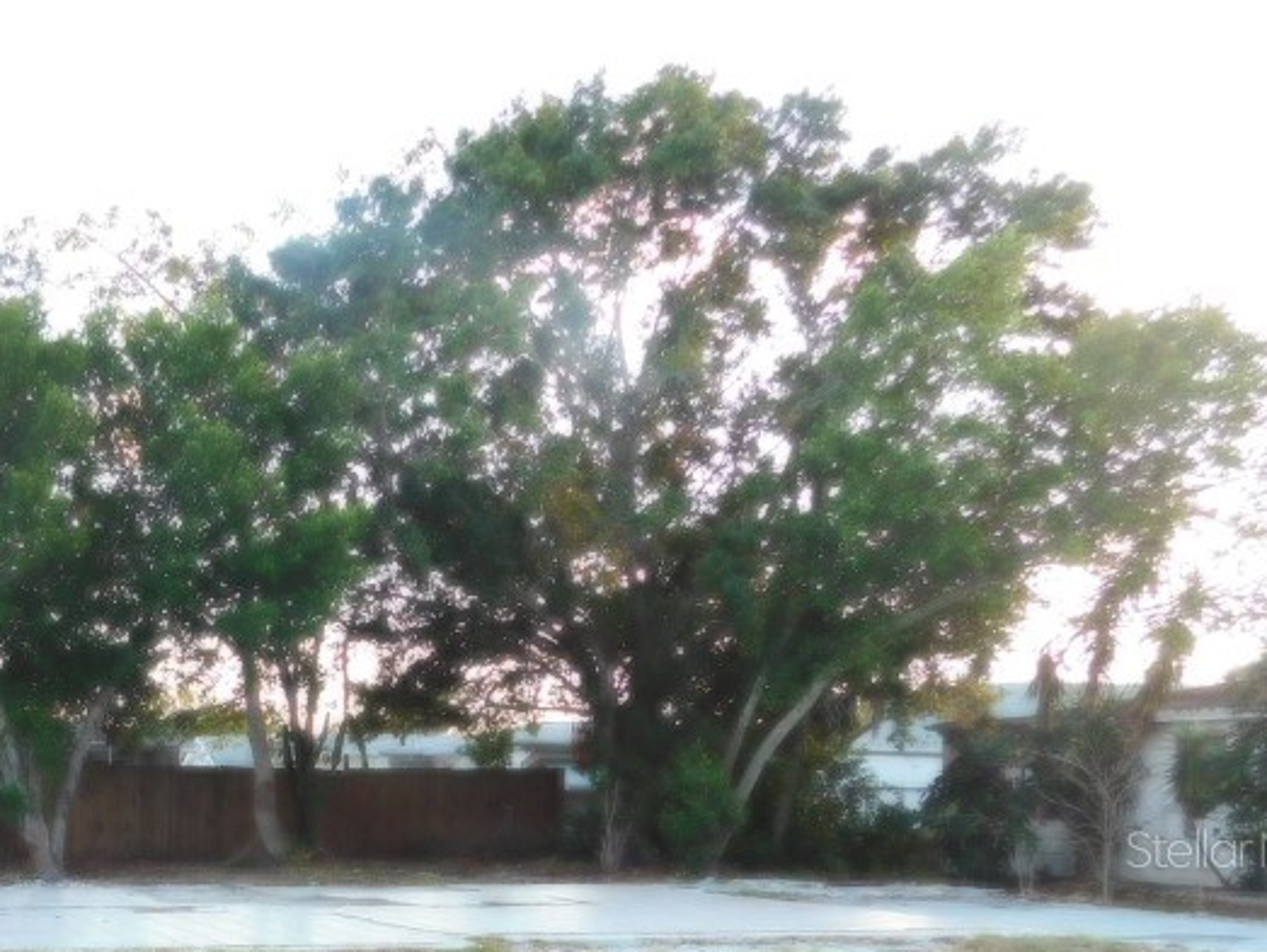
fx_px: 1648
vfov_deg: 30.8
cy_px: 848
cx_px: 114
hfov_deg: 38.9
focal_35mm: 45
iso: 125
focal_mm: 4
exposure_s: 1/200
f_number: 3
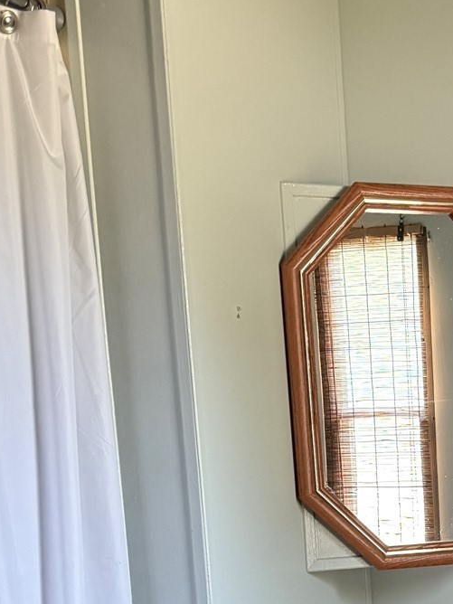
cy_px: 618
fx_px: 1204
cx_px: 495
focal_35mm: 69
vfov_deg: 26.5
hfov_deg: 20.3
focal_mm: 6.76
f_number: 1.78
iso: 400
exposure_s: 1/60
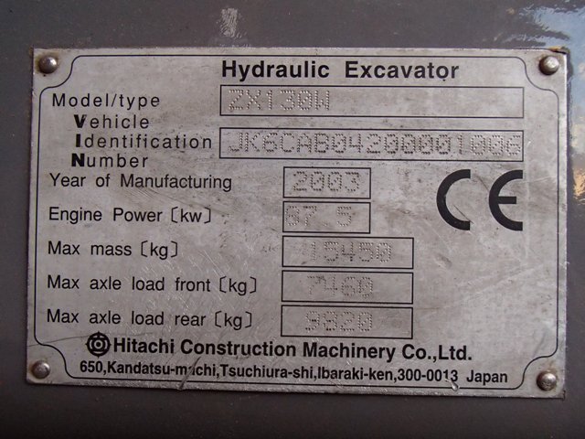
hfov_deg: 50.1
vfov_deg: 38.7
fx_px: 625
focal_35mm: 37
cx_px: 292
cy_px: 220
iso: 800
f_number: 4.7
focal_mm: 6.64
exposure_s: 1/125
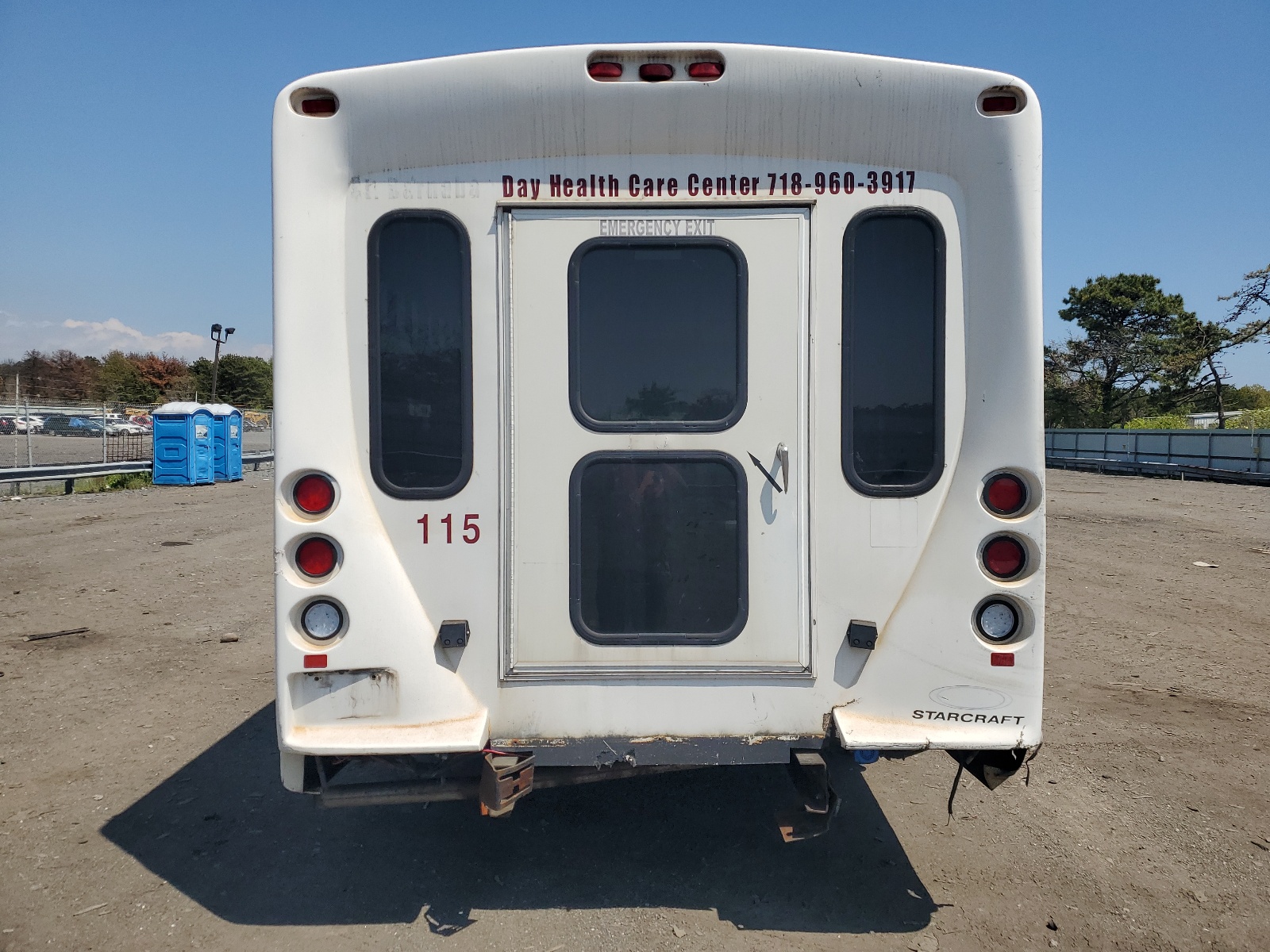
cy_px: 476
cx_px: 635
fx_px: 954
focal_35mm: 26
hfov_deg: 67.3
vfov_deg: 53.1
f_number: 1.5
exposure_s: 1/10000
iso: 50
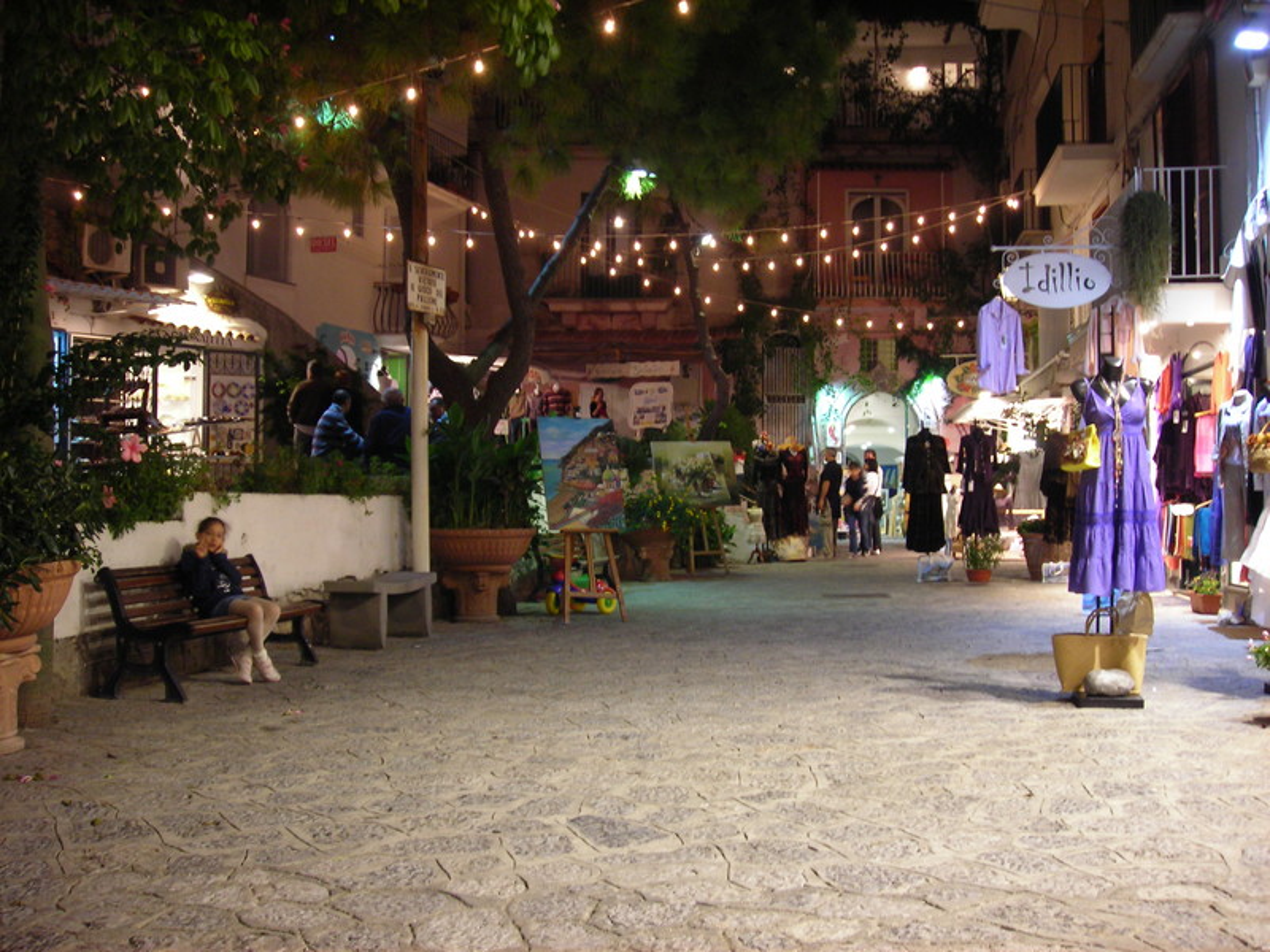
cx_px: 635
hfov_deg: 49.0
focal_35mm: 38
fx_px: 1394
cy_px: 476
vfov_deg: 37.7
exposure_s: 1/4
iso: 126
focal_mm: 6.3
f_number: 3.2
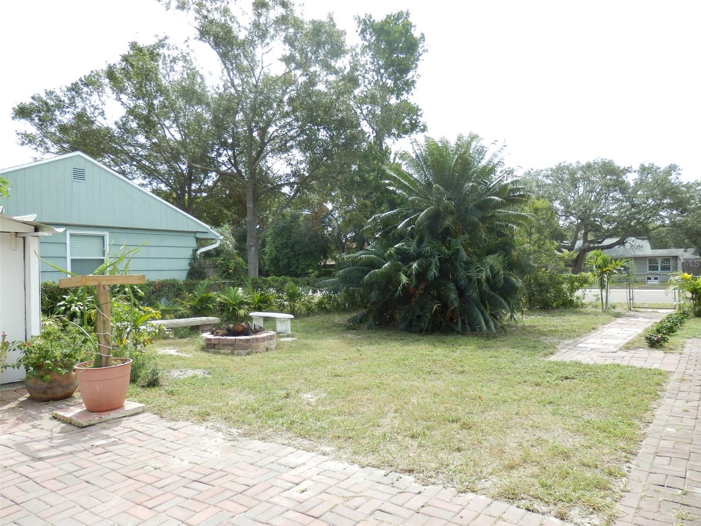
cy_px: 263
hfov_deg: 69.4
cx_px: 350
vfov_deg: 54.9
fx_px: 506
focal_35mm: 25
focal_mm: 4.5
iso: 80
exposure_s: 1/400
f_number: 3
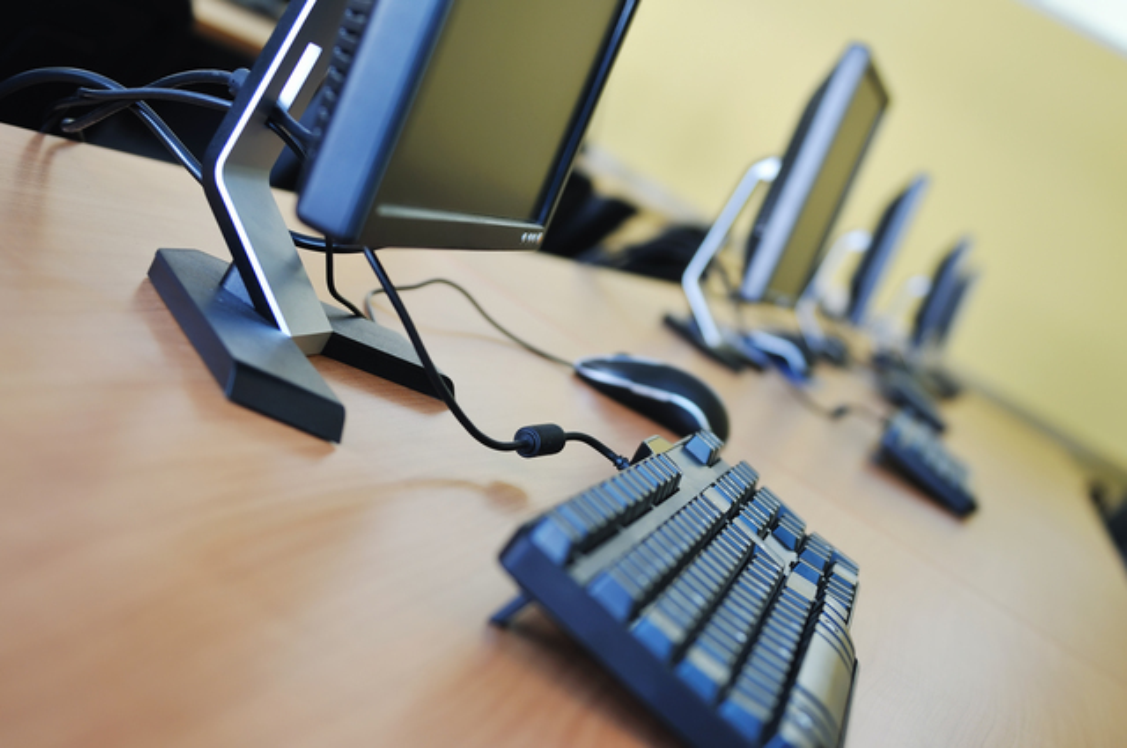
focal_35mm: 54
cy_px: 374
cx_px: 564
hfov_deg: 36.9
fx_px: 1688
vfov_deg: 25.0
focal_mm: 36
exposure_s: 1/40
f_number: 2.8
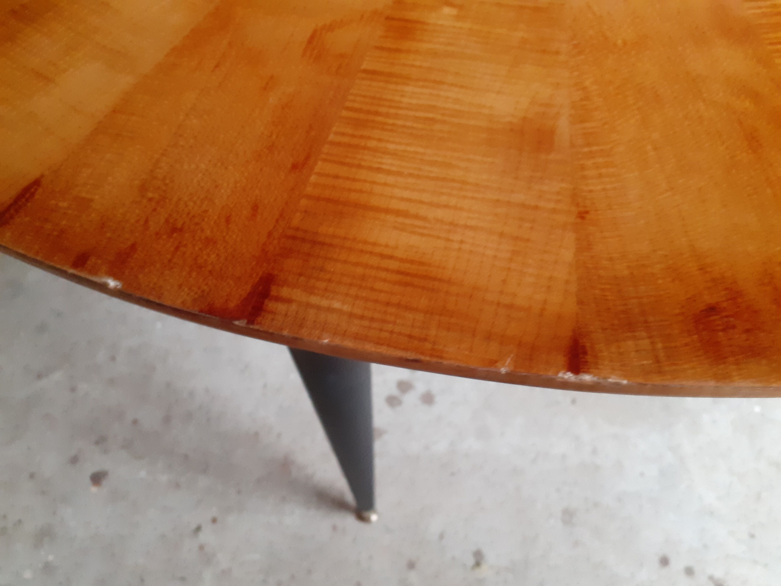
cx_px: 390
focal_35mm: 27
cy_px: 293
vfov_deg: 51.4
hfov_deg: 65.3
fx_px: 609
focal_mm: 3.6
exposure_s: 1/25
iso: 400
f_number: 1.9
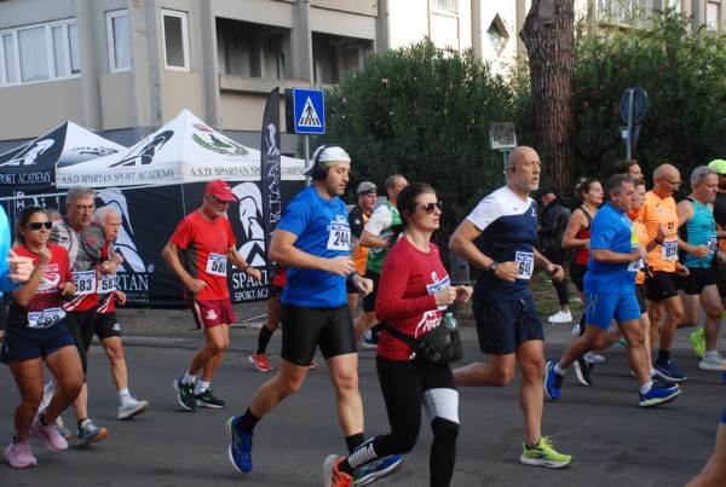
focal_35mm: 57
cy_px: 244
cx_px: 363
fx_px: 1152
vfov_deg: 23.9
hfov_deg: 35.0
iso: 1000
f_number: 4.5
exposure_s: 1/1000
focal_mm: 38
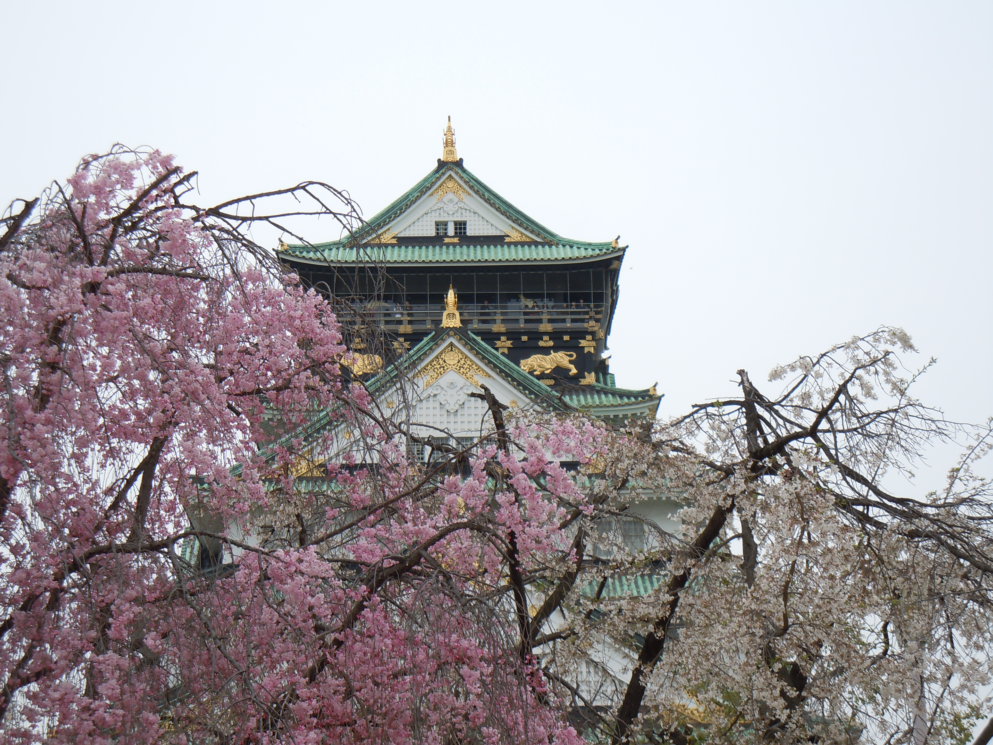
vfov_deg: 15.7
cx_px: 469
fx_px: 2697
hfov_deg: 20.9
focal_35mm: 94
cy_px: 363
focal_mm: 16
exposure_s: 1/250
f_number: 4.4
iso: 100
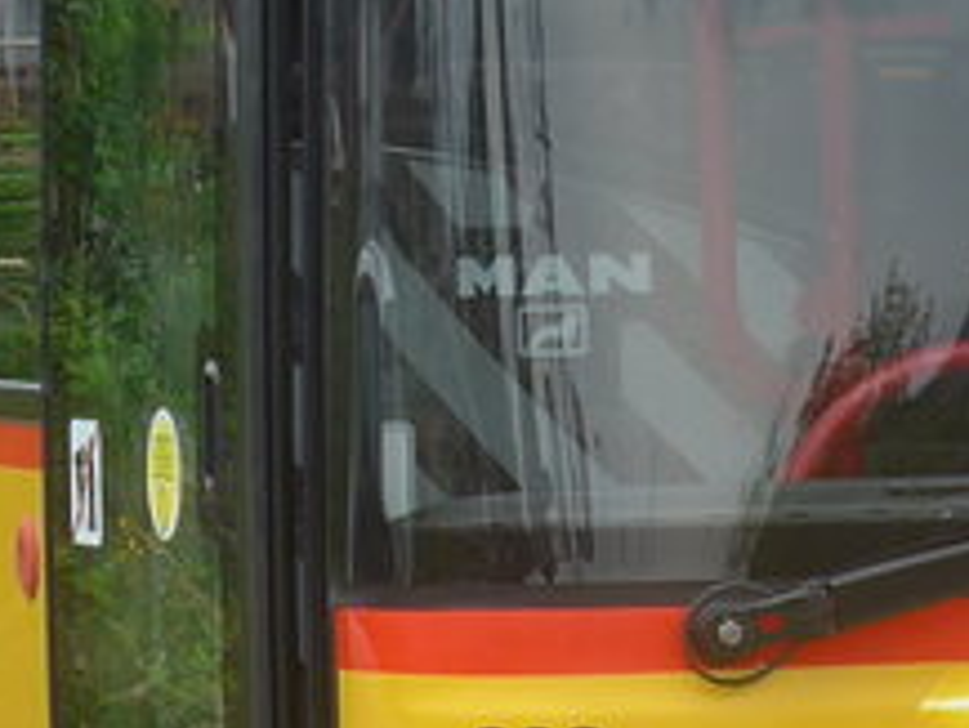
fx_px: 9131
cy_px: 0
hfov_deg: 6.0
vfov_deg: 4.6
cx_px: 1201
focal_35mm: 326
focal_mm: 12
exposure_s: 1/640
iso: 80
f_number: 3.5
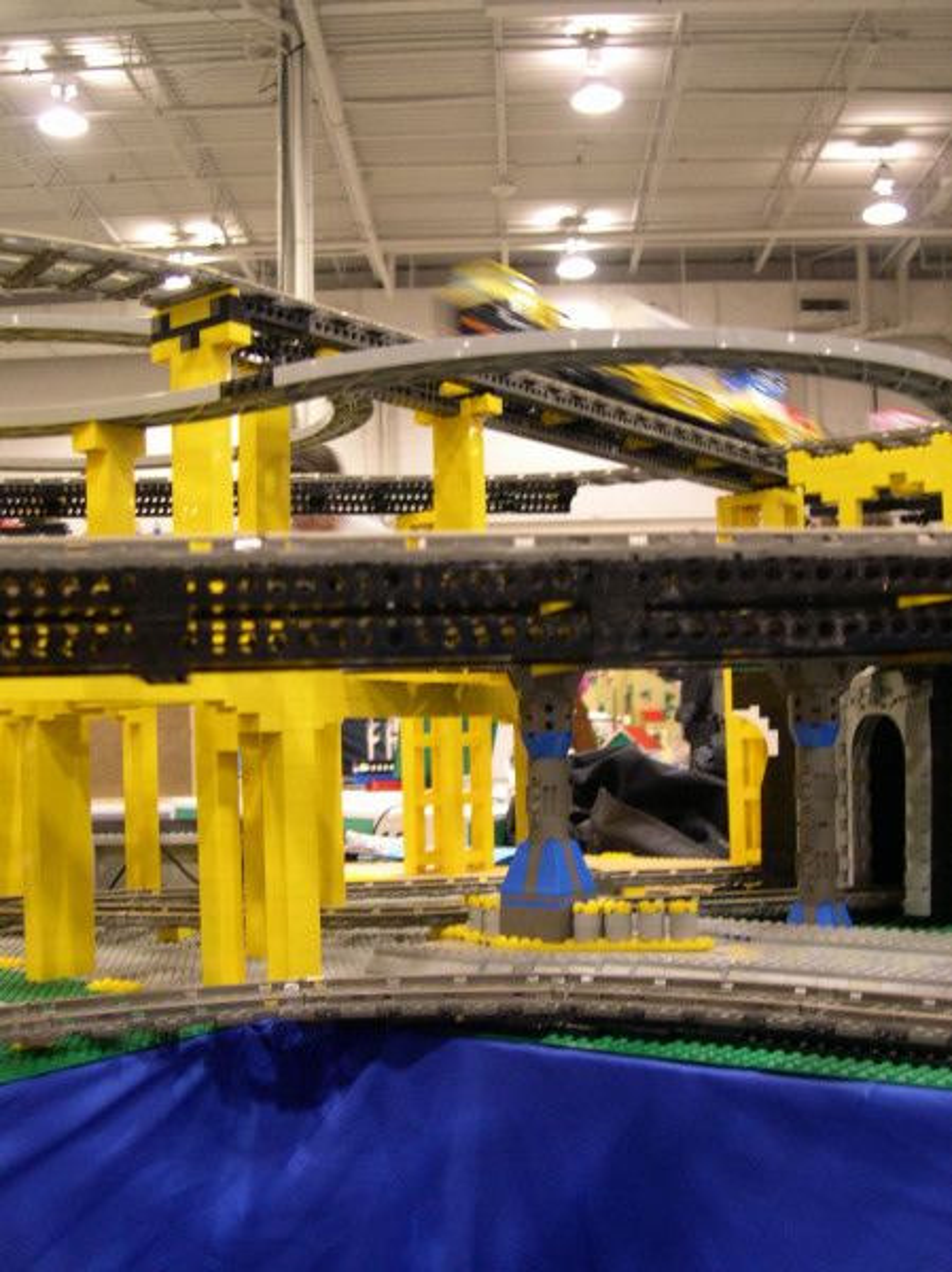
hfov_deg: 37.7
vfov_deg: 49.0
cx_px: 476
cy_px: 636
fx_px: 1395
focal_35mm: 38
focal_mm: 8
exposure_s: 1/11.7
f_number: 2.8
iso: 400
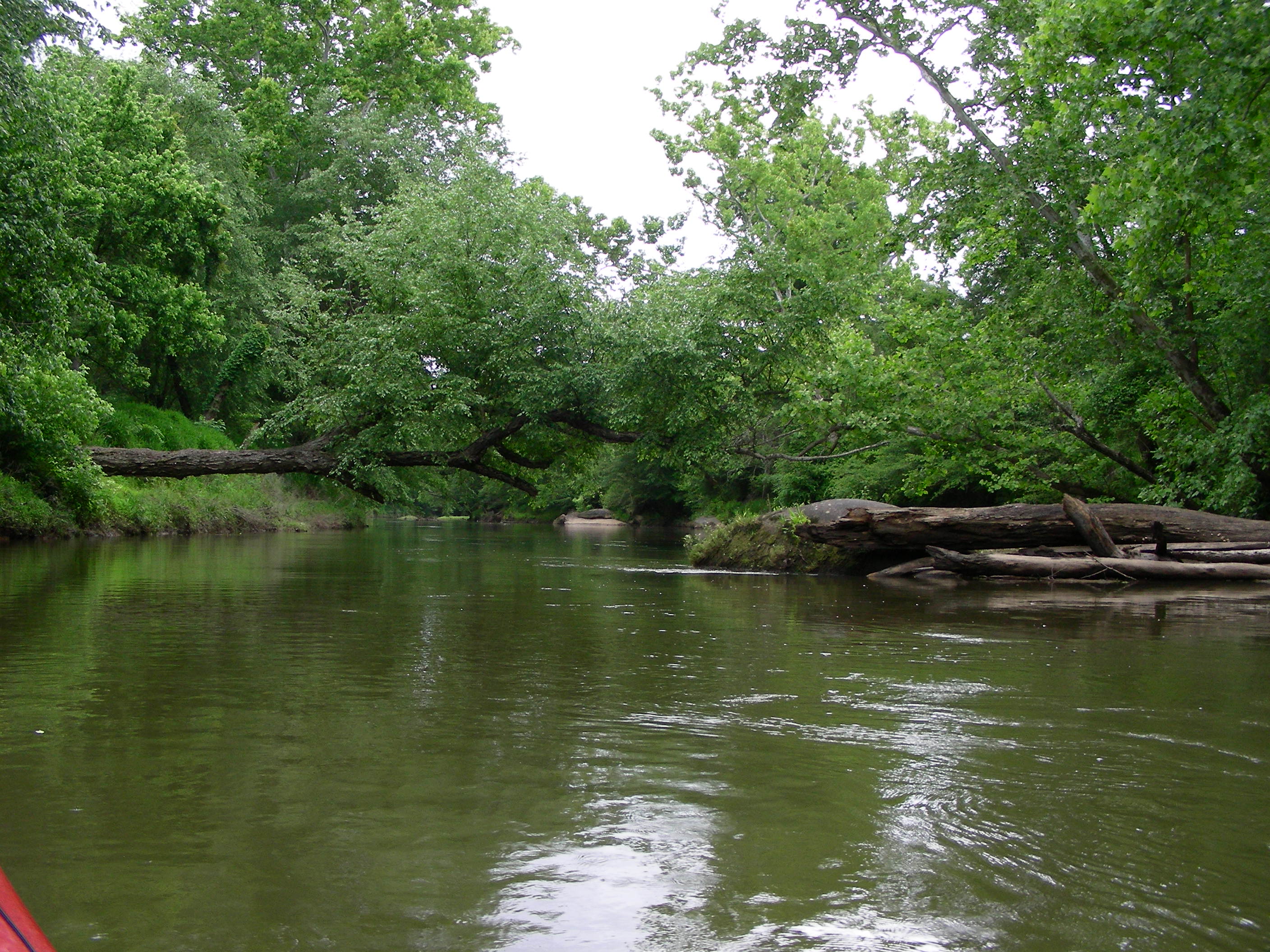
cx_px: 635
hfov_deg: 49.0
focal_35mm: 38
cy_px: 476
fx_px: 1394
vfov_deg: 37.7
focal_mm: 6.3
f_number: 4
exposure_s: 1/162
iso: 50
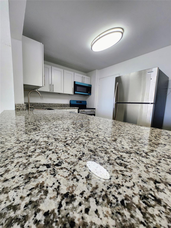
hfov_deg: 89.9
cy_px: 114
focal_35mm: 13
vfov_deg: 106.2
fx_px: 86
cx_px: 86
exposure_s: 1/60
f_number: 2.2
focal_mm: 1.74
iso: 100
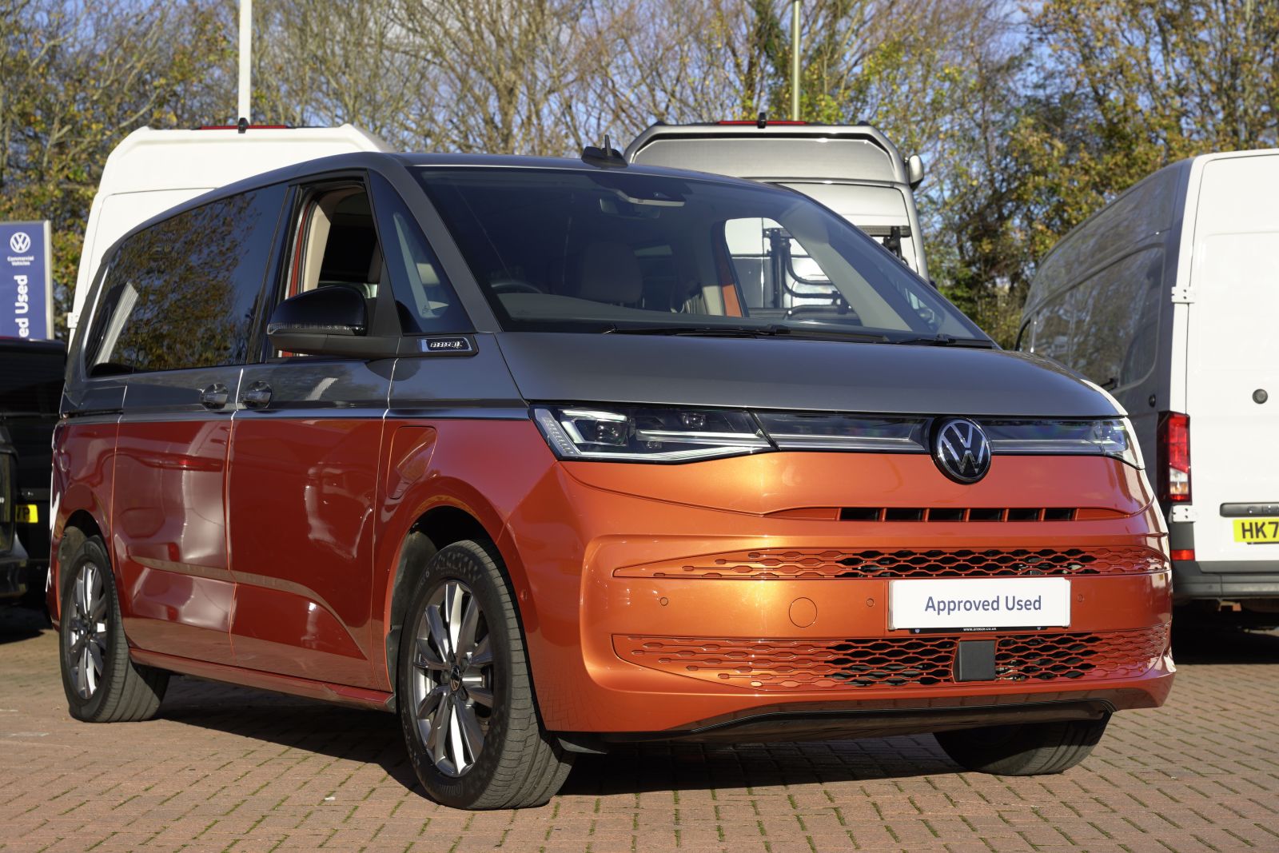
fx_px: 2370
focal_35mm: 67
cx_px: 640
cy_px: 426
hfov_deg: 30.2
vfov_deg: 20.4
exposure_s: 1/125
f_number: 8
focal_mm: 66.7
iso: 100
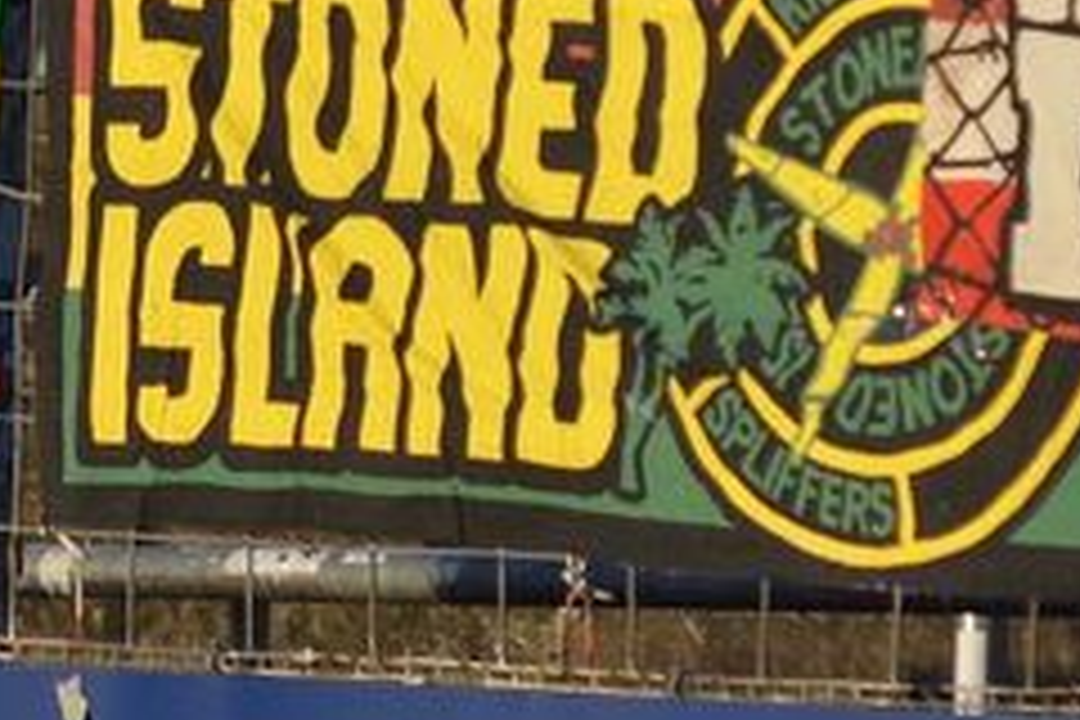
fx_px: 21358
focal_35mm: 712
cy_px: 378
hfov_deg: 2.9
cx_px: 302
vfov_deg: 1.9
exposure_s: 1/1600
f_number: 5.6
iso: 400
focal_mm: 200
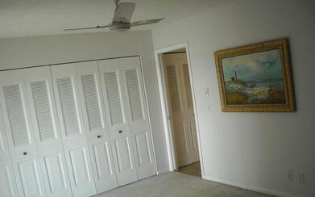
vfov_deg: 33.5
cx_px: 155
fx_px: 326
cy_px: 114
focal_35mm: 38
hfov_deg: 51.6
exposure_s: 1/250
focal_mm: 5.7
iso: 565
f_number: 2.8
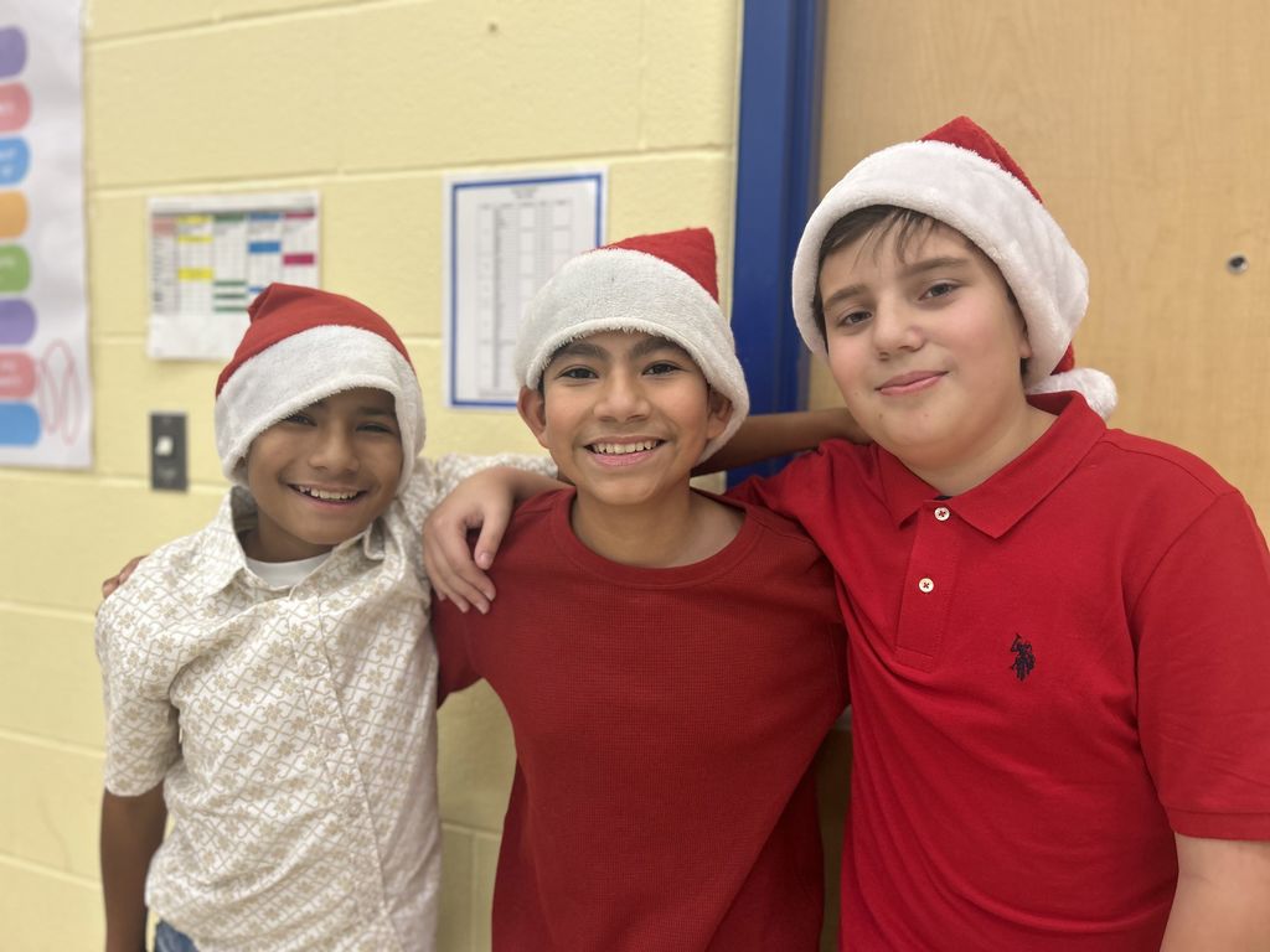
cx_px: 635
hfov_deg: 67.3
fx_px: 954
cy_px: 476
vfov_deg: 53.1
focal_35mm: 26
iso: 125
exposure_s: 1/60
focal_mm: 5.7
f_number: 1.5
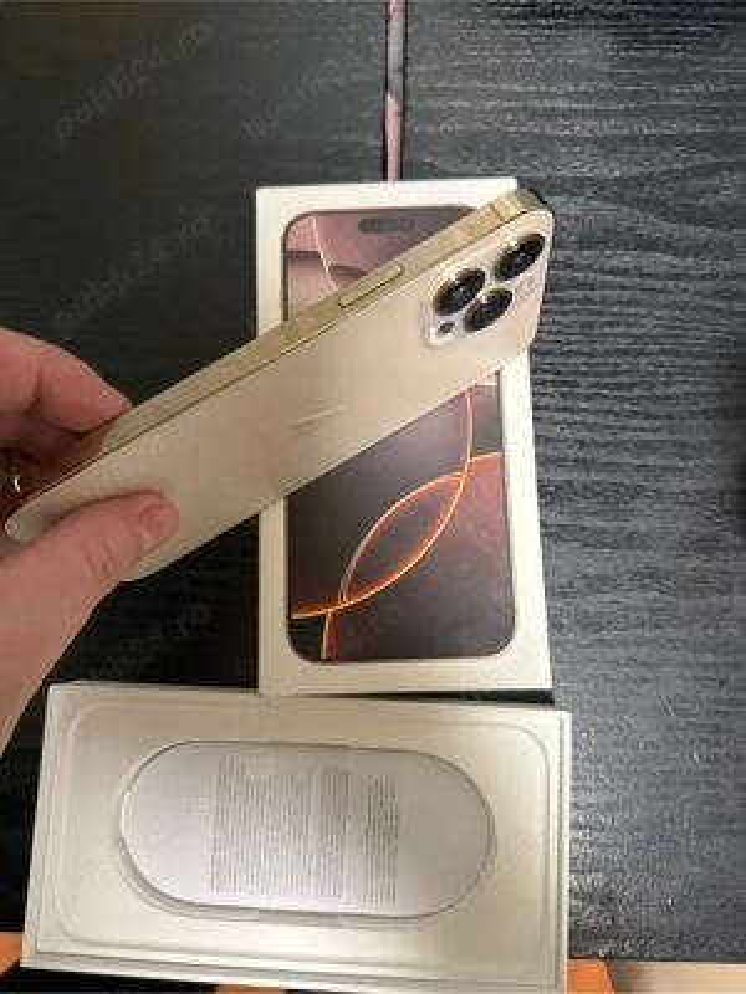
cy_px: 497
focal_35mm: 24
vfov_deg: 71.6
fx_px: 690
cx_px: 373
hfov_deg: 56.8
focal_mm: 6.76
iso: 640
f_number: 1.78
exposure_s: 1/60
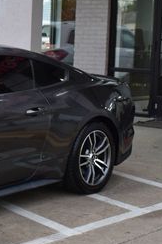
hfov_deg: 12.4
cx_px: -52
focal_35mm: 106
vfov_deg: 19.2
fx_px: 720
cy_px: 126
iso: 400
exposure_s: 1/80
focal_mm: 27
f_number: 8
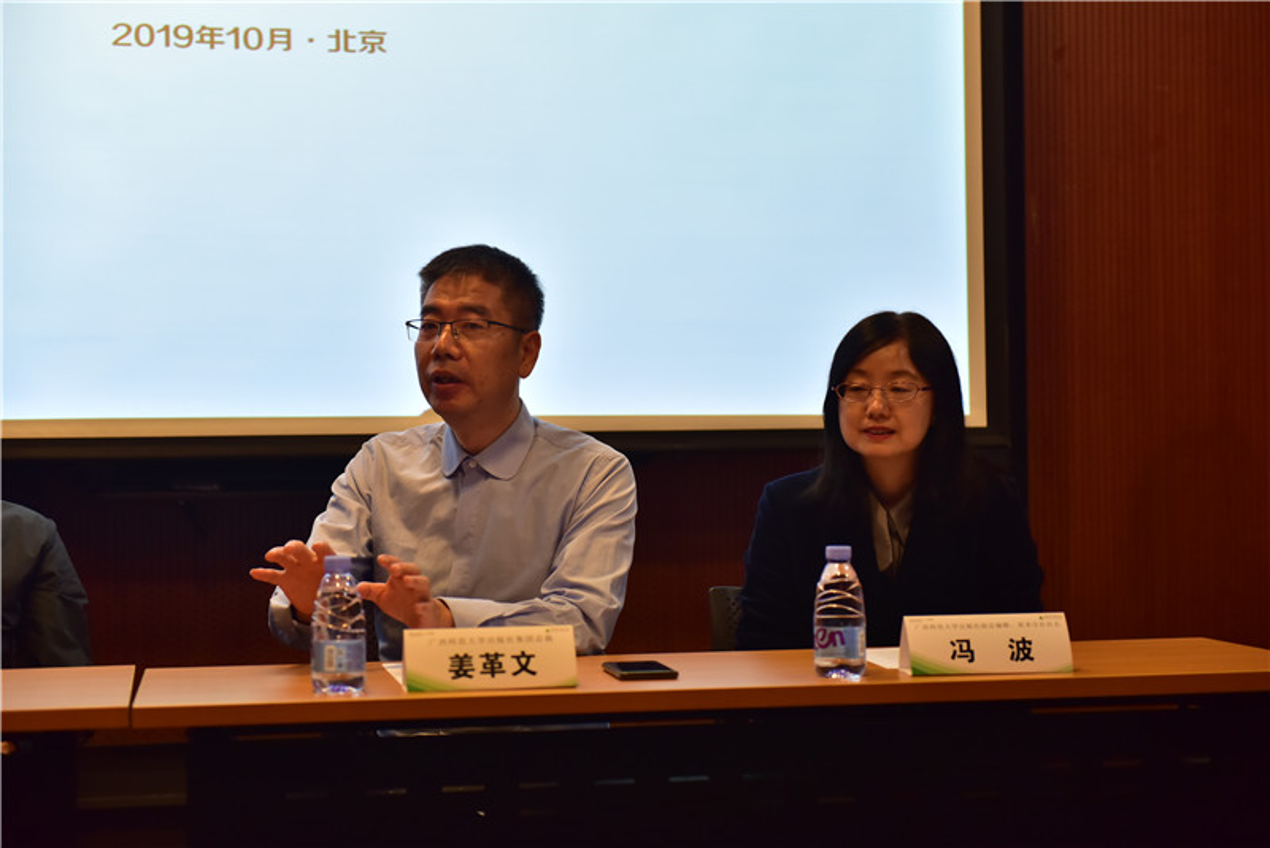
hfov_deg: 28.8
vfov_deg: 19.5
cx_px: 635
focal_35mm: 70
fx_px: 2470
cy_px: 424
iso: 1250
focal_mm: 70
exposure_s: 1/500
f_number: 2.8
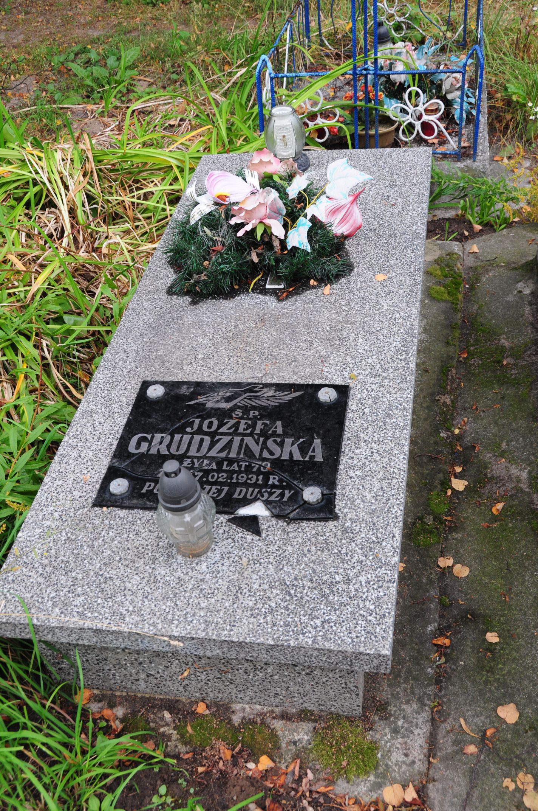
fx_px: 876
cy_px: 406
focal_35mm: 39
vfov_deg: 49.6
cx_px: 269
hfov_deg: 34.1
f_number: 7.1
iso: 320
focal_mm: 26
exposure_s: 1/100
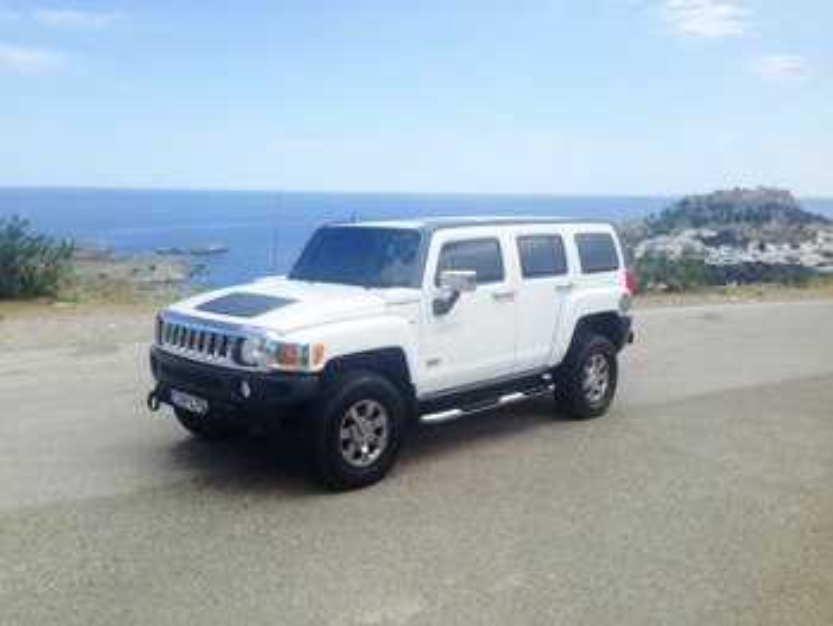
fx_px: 795
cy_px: 313
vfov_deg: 43.0
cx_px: 416
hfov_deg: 55.3
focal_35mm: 33
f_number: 2.4
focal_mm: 4.12
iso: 50
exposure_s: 1/1642
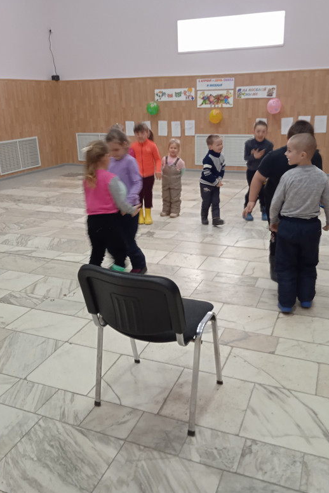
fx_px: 411
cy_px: 247
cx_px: 171
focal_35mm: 30
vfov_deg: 61.9
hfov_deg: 43.6
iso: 416
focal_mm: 3.43
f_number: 2.2
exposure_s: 1/25
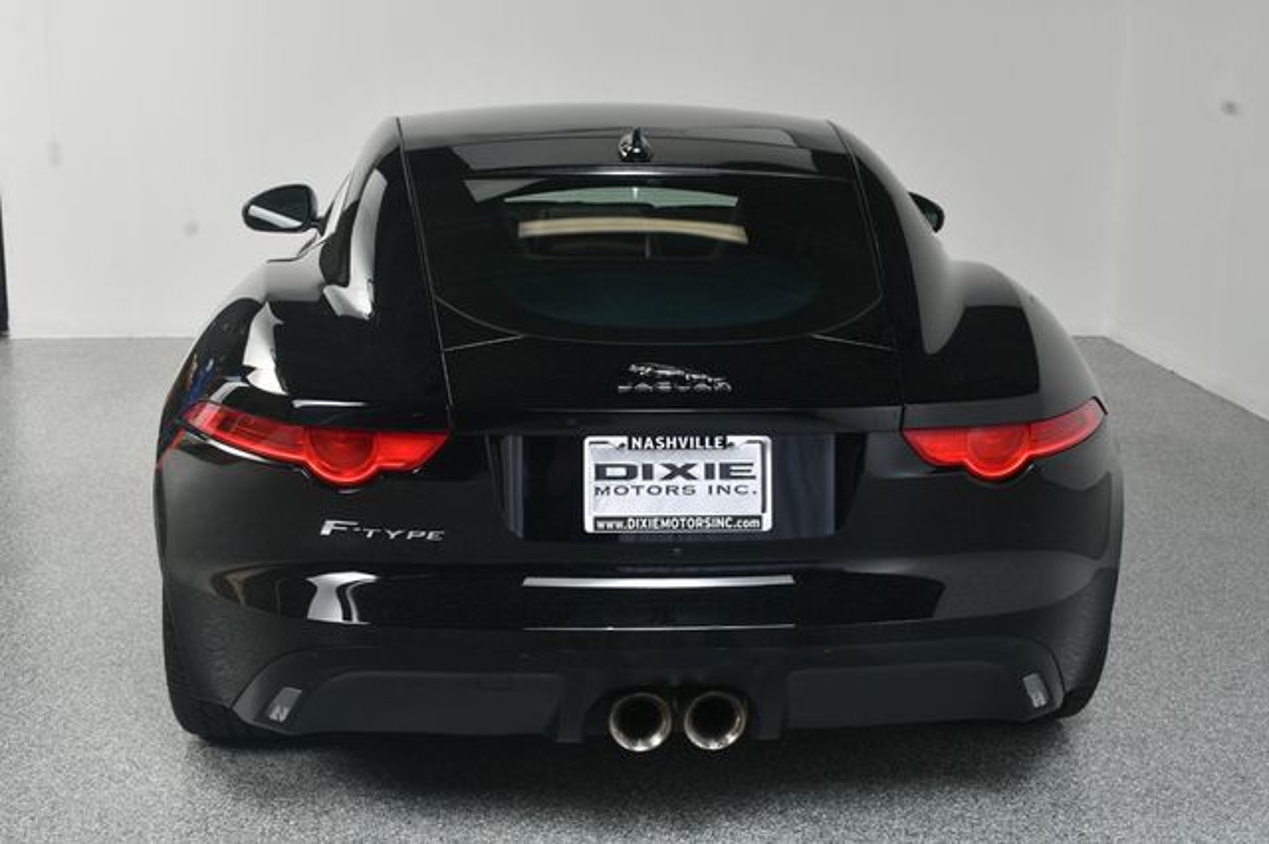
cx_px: 634
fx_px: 1691
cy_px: 422
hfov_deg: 41.1
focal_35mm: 48
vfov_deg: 28.0
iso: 100
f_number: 10
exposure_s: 1/160
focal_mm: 32
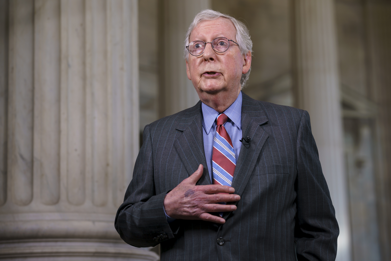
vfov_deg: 16.1
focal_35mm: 85
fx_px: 923
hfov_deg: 23.9
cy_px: 130
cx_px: 196
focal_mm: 85
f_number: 2.8
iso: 400
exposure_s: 1/320
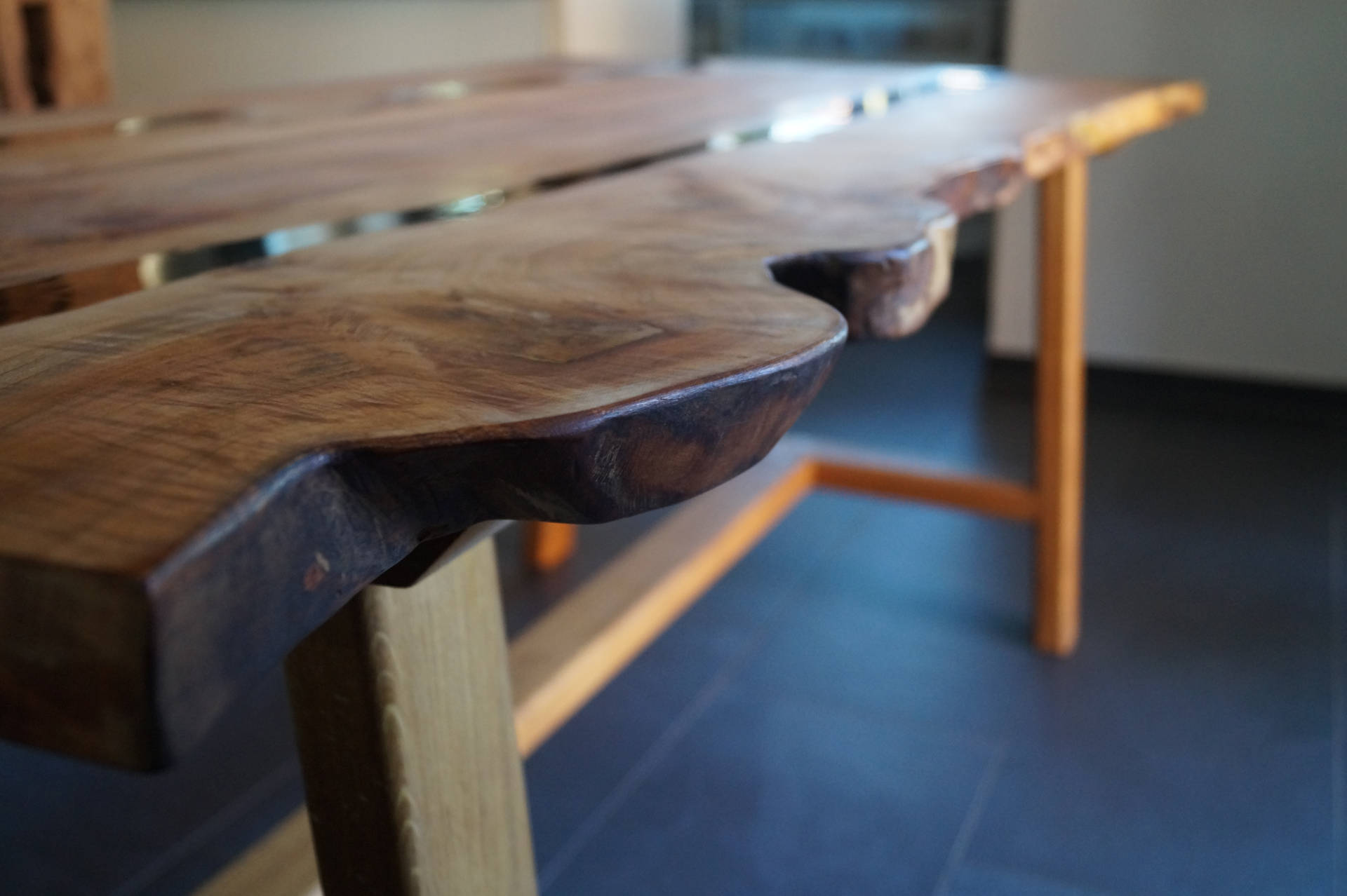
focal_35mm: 36
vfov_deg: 36.8
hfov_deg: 53.2
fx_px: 1346
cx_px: 674
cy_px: 448
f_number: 4
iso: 1250
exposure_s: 1/60
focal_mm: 24
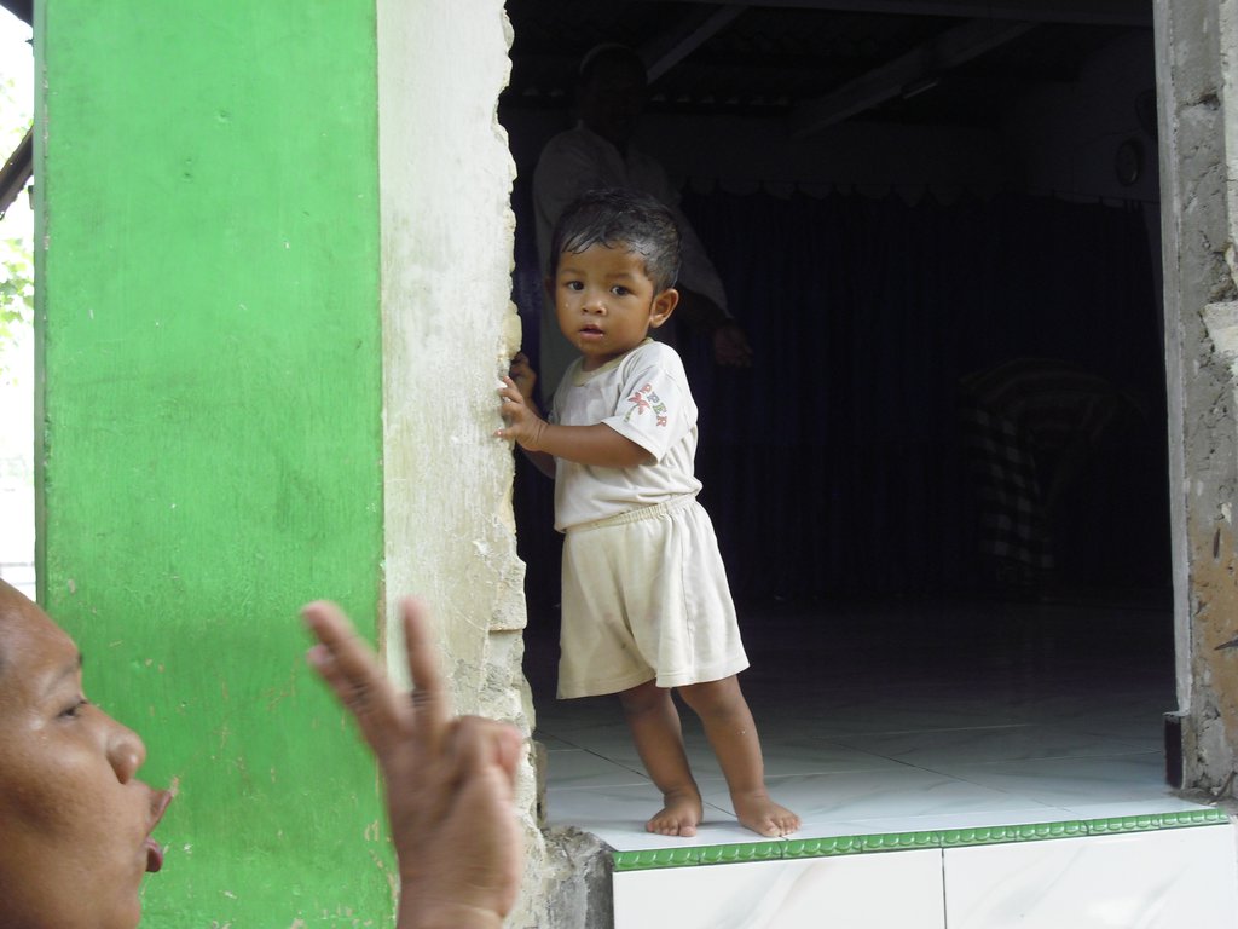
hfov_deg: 34.9
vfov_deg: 26.6
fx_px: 1967
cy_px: 464
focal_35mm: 55
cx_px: 619
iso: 100
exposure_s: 1/80
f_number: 3.4
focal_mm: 9
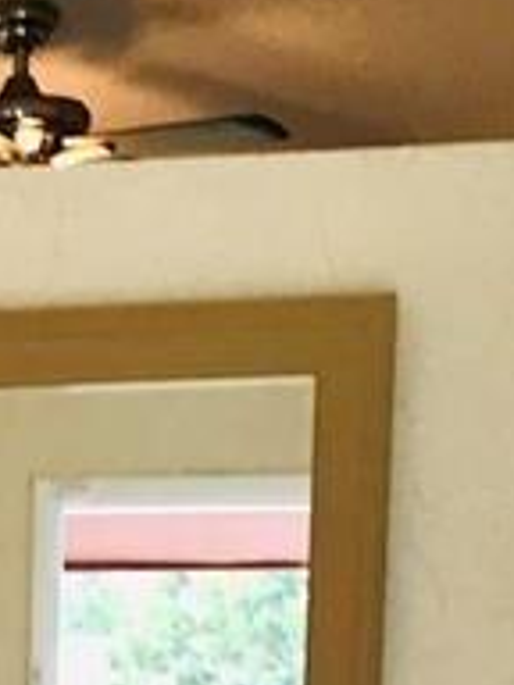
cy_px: 1513
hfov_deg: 8.0
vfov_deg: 10.2
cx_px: -596
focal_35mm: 175
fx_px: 3465
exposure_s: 1/60
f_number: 1.8
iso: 25
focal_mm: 3.99
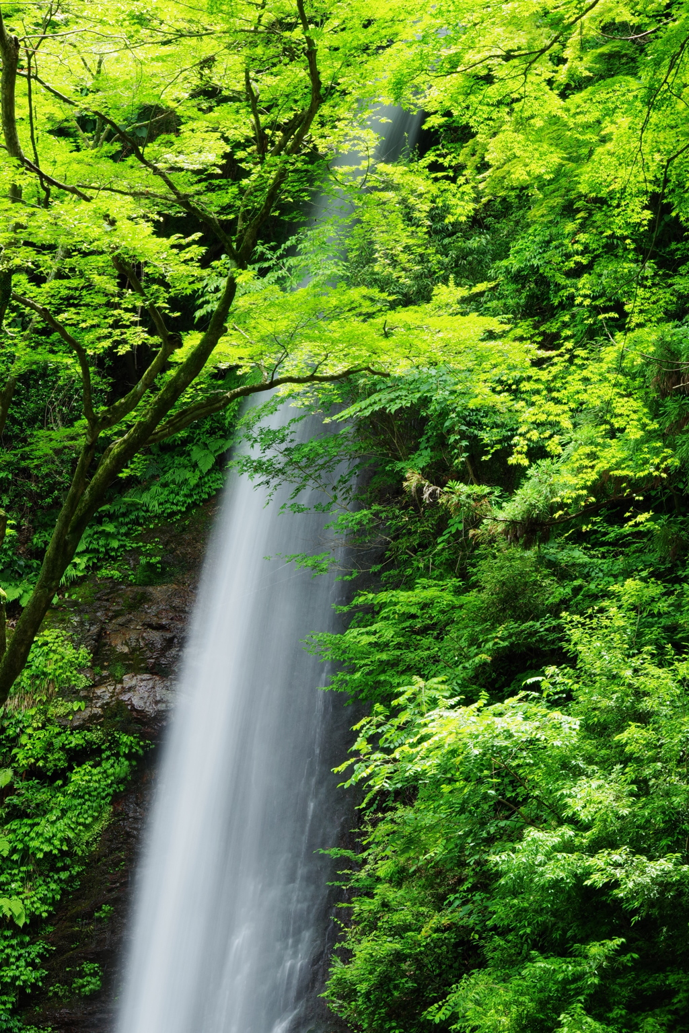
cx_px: 344
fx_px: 3359
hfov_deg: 11.7
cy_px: 516
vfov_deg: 17.5
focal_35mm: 117
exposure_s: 1/2.5
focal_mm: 77.5
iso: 200
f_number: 20
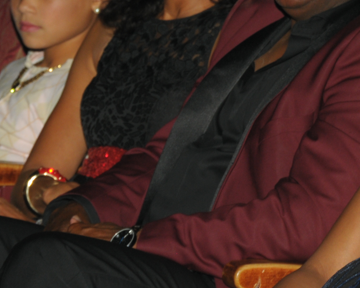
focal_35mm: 397
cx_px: 370
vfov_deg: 3.9
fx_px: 4229
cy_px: 46
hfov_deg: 4.9
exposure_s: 1/80
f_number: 14
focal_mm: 120
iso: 400
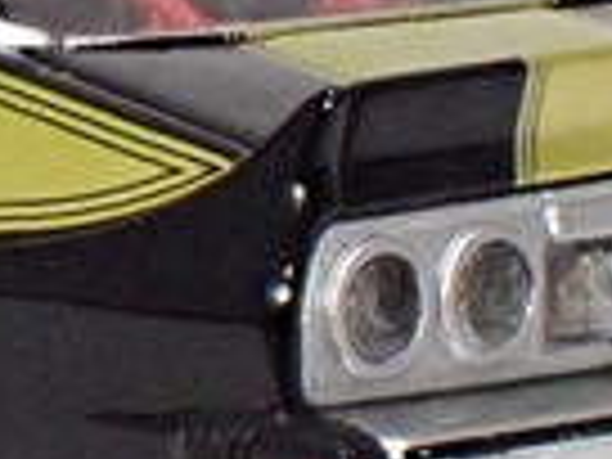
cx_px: -238
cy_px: 54
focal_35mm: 334
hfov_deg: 5.9
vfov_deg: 4.4
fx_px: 5905
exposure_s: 1/125
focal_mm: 12.73
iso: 800
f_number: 5.6
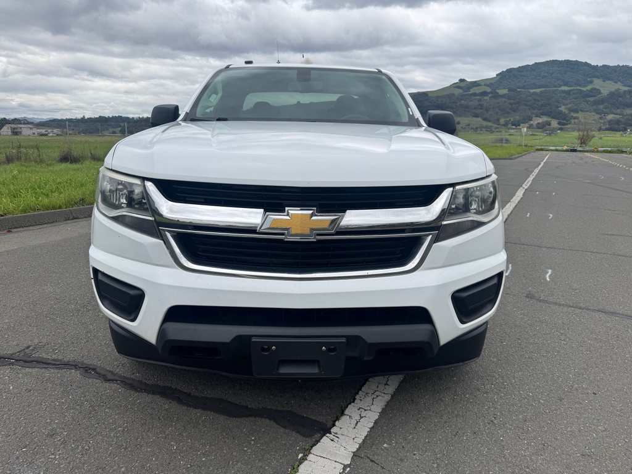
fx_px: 438
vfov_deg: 56.8
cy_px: 237
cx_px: 316
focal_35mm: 24
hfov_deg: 71.6
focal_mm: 6.76
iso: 80
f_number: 1.78
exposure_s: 1/1112
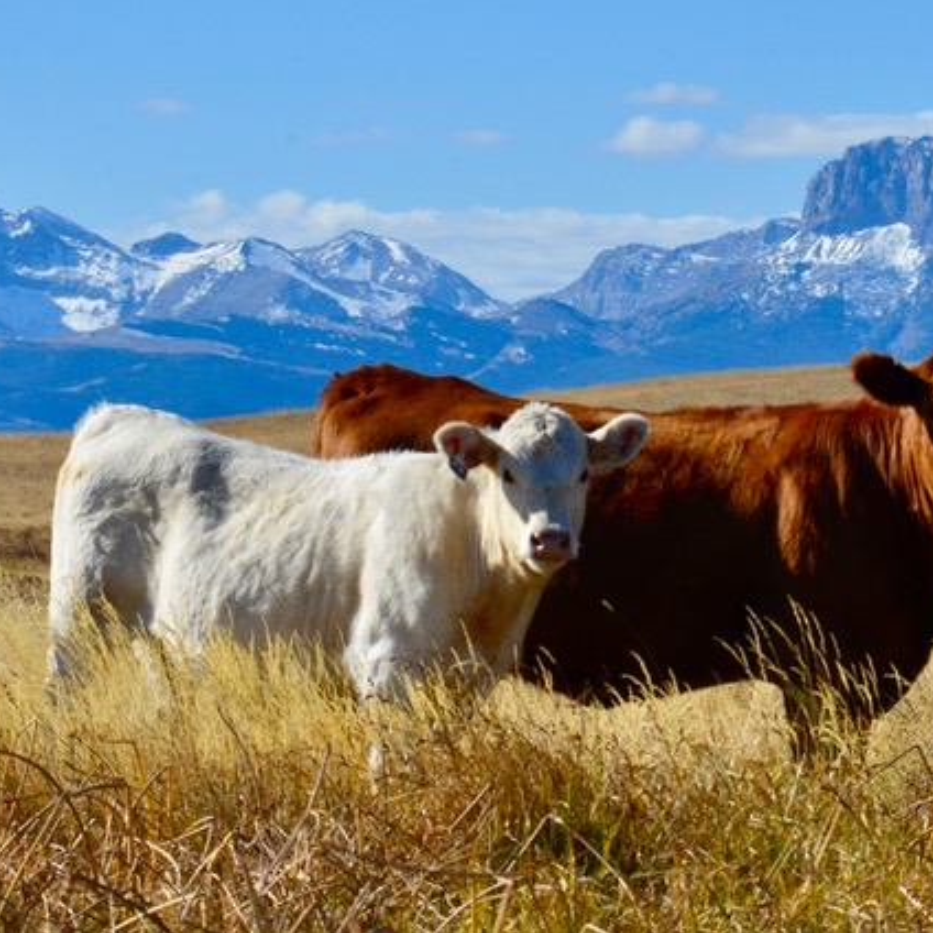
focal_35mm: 154
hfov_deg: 11.3
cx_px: 464
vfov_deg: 11.3
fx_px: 4696
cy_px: 465
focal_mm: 120
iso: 640
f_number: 14
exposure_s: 1/800
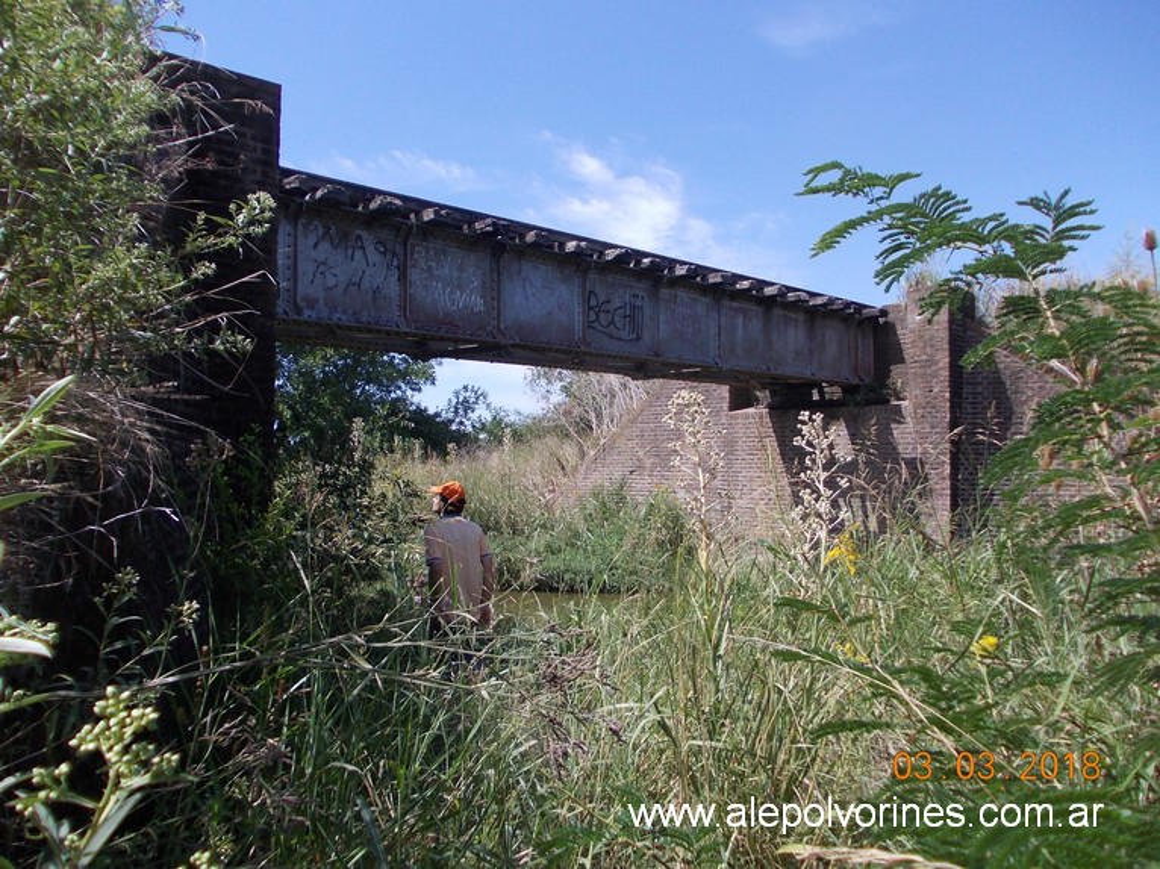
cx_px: 580
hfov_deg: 63.5
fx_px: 938
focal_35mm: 28
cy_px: 434
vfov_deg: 49.7
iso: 80
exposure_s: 1/250
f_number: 5.4
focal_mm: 4
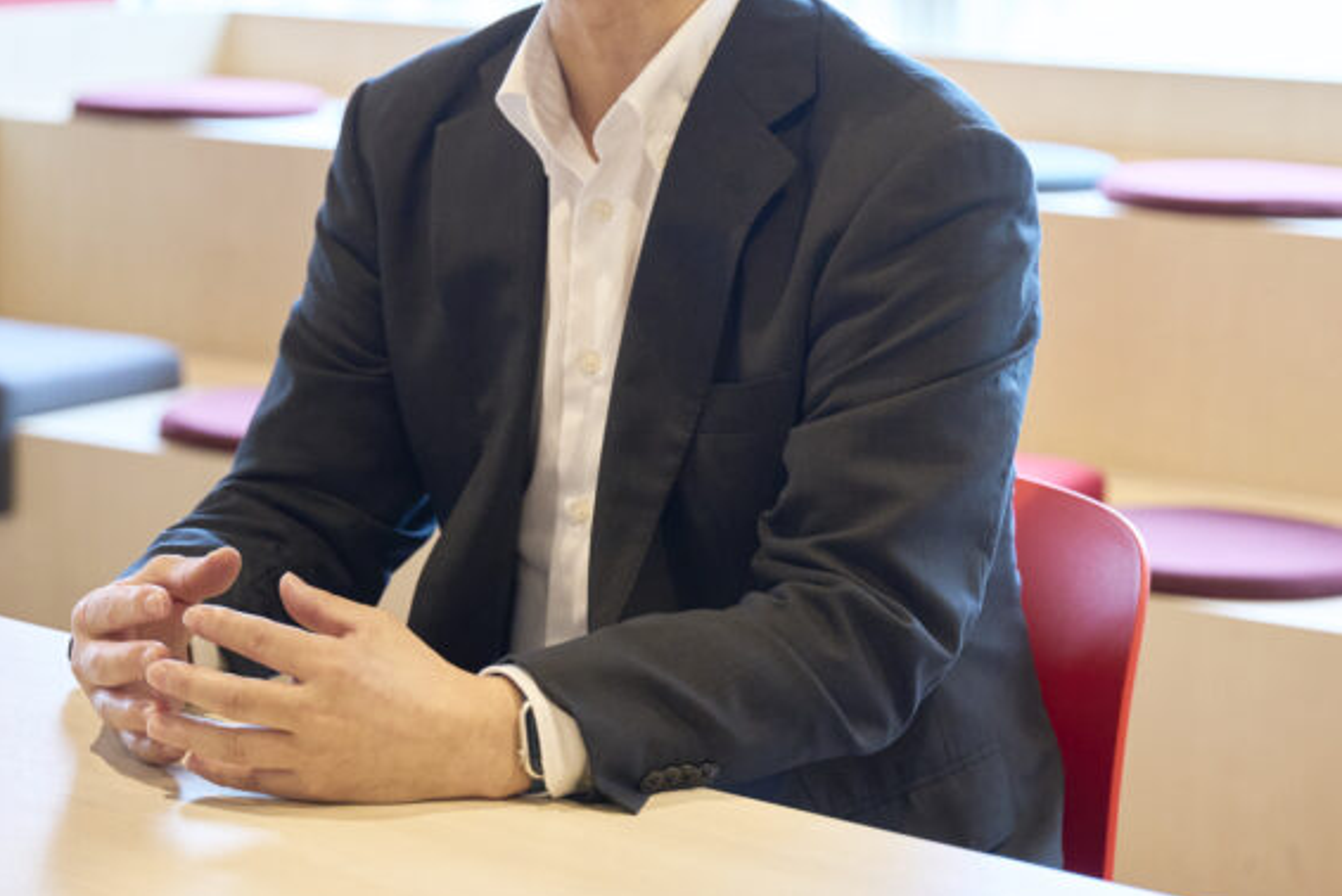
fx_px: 3526
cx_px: 564
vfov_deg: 14.4
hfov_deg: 21.5
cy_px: 124
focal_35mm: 95
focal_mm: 52.3
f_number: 2.8
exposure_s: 1/400
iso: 1000
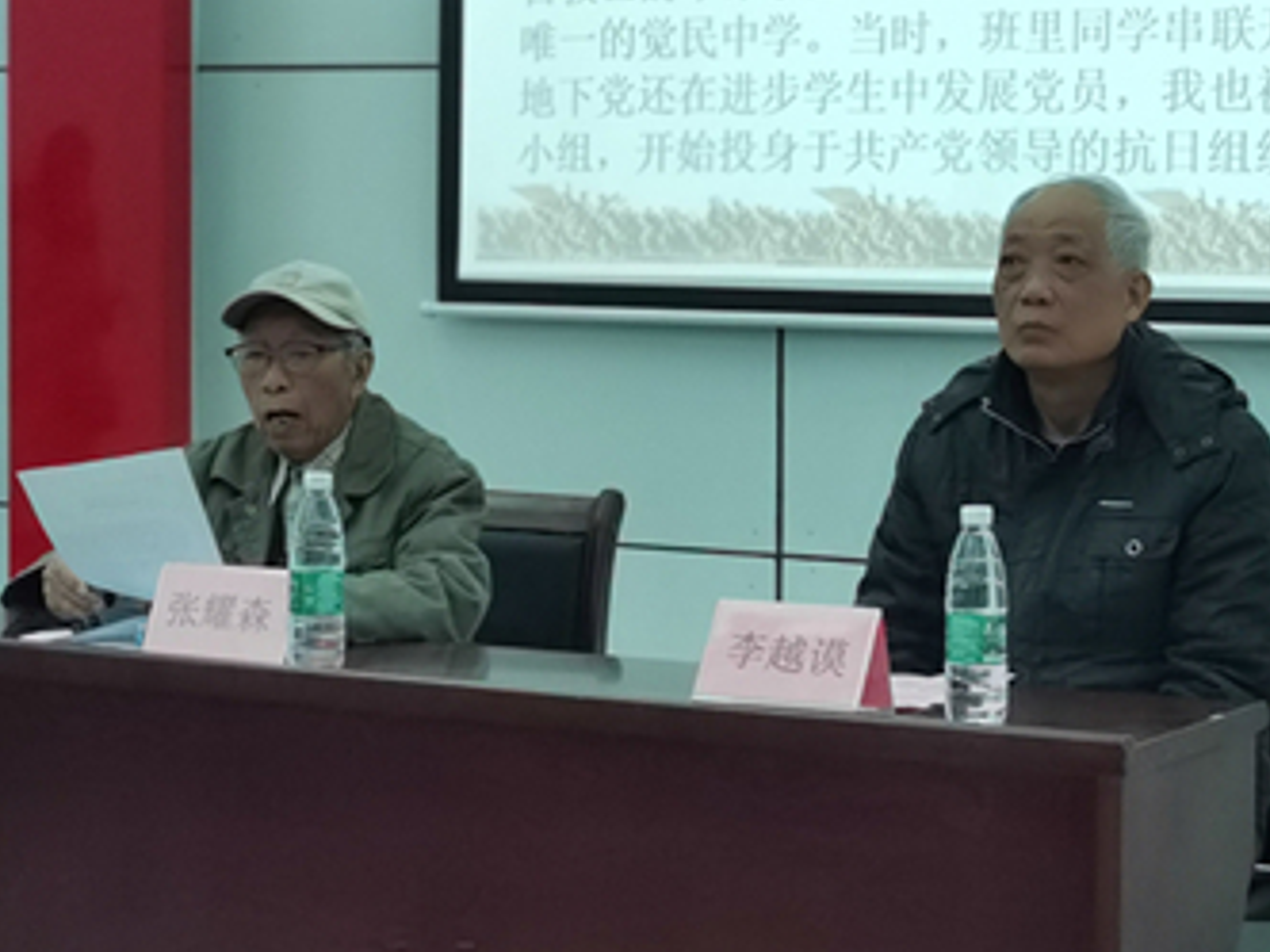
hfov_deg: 18.9
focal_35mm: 104
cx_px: 654
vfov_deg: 14.2
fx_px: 3816
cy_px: 300
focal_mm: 5.58
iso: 160
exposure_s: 1/100
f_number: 1.8
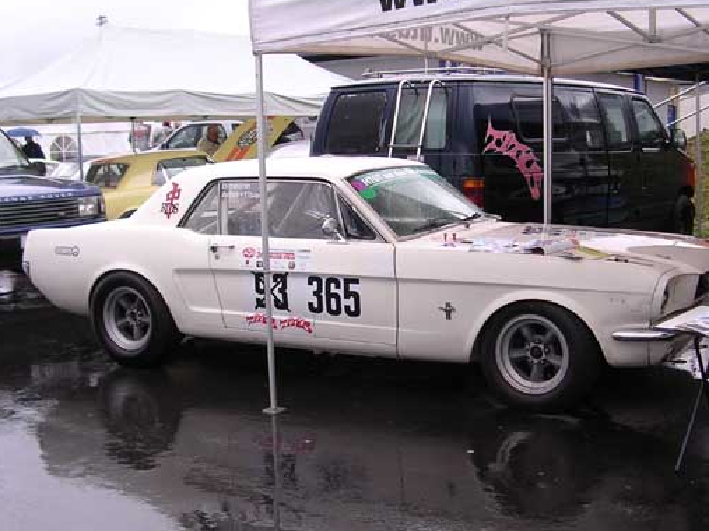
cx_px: 390
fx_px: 921
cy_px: 299
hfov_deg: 42.0
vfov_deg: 32.1
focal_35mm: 45
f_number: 2.8
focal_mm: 5.8
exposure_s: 1/131
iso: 100
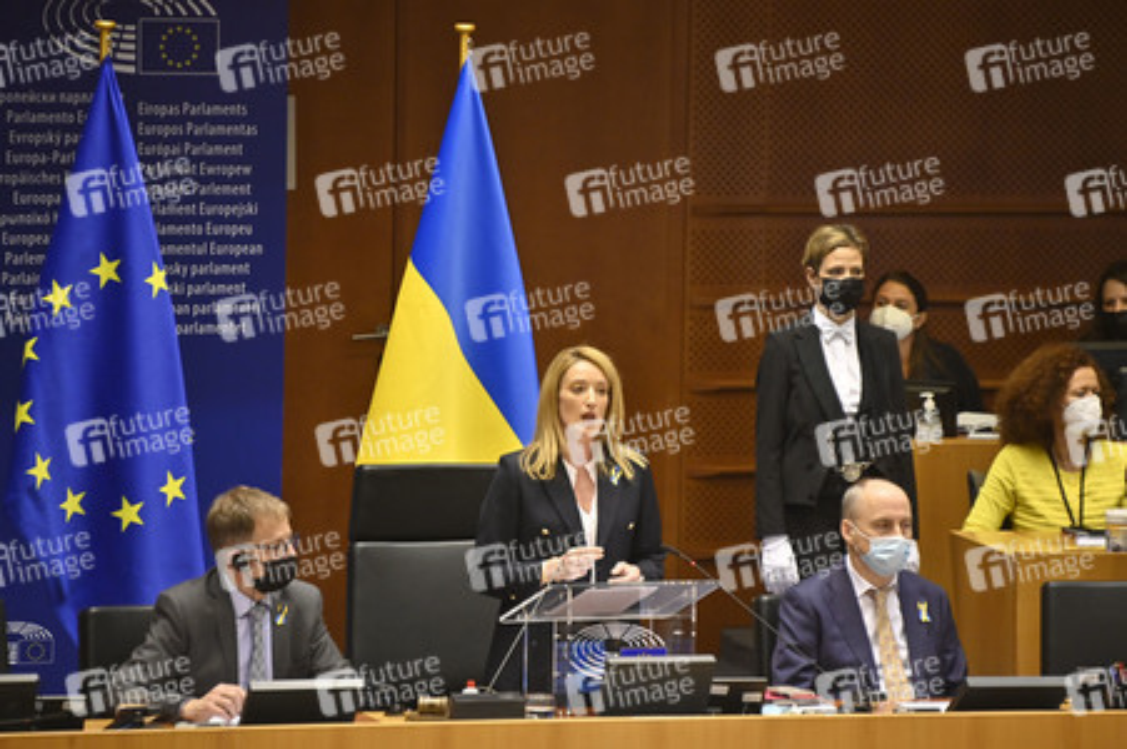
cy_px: 374
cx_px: 564
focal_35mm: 370
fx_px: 11574
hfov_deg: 5.6
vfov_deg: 3.7
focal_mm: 370
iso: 2500
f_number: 6.3
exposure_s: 1/200
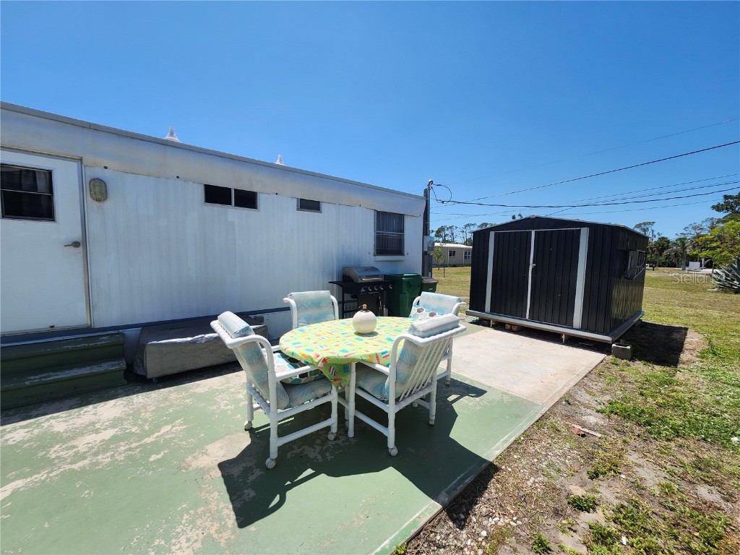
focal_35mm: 13
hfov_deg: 106.2
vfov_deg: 89.9
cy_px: 278
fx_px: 278
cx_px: 370
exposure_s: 1/2077
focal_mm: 1.74
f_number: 2.2
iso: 40
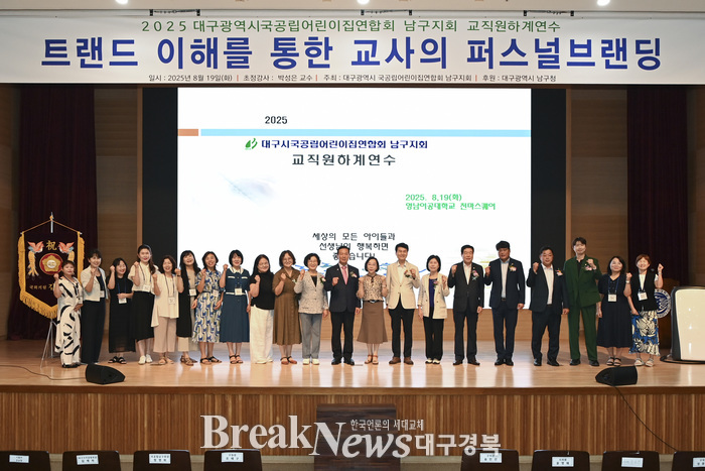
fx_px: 470
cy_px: 236
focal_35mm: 24
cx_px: 352
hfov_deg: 73.7
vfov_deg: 53.2
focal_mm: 24
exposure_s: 1/160
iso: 1600
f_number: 4.5
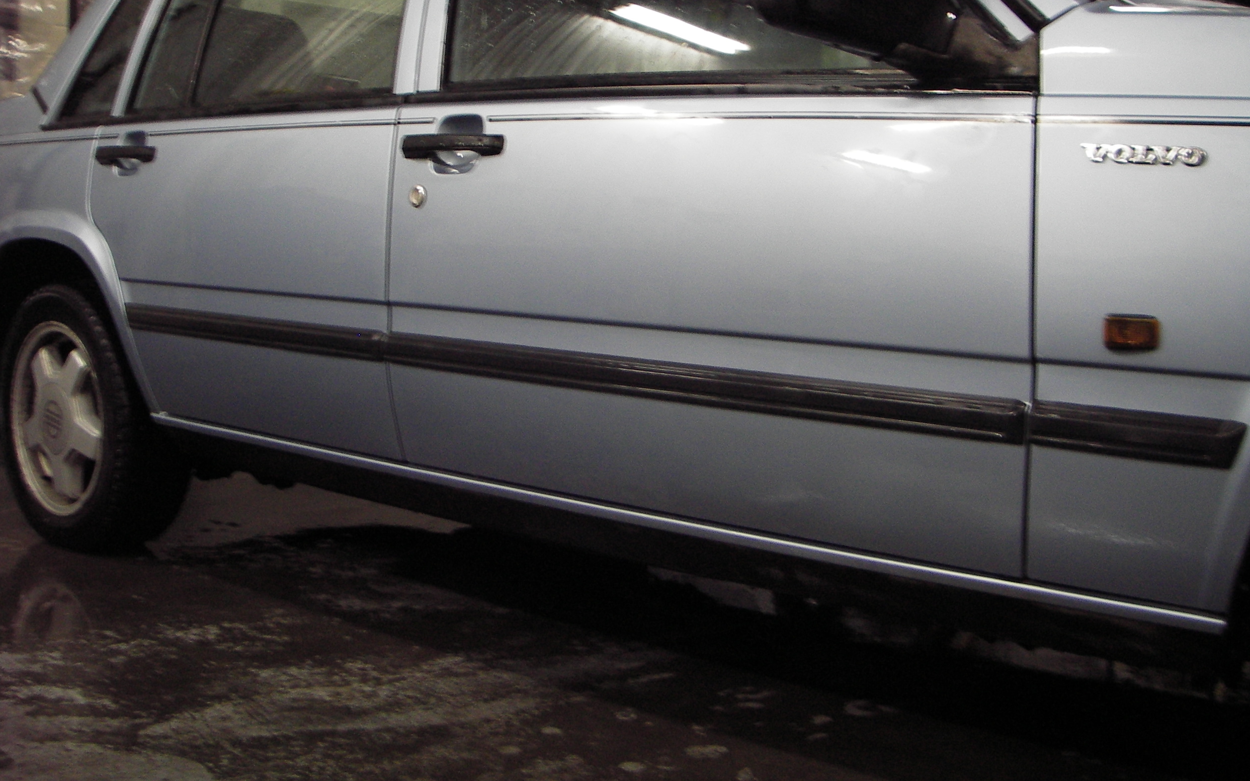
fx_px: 1397
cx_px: 631
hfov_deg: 48.2
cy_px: 312
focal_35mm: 41
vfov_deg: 31.2
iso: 100
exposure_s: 1/6
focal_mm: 6.3
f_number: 3.3
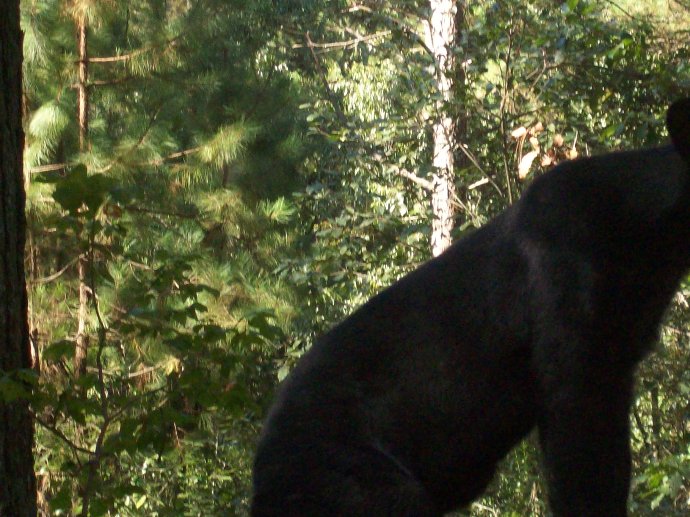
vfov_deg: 8.8
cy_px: 346
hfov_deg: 11.7
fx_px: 3368
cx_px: 488
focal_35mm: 169
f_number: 4.8
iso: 200
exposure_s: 1/128
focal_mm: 18
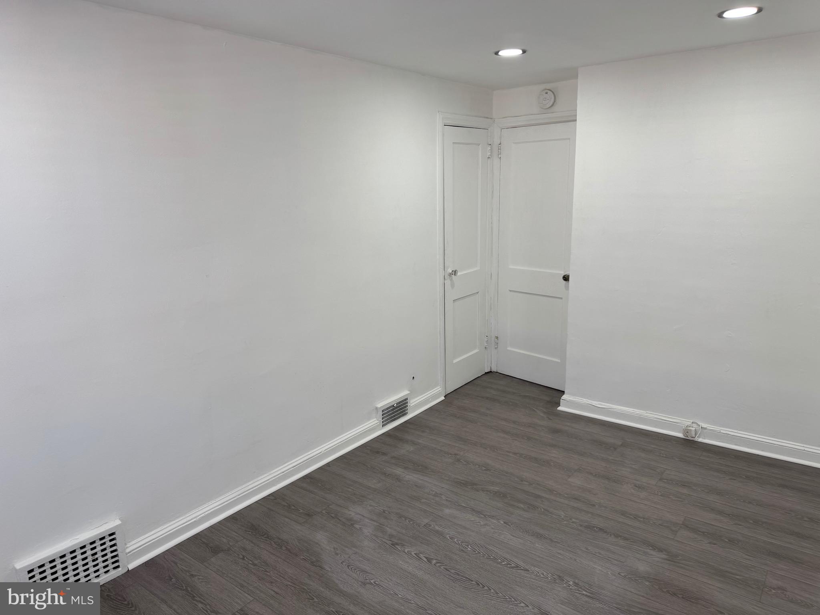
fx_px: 569
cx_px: 410
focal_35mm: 24
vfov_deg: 56.8
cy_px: 308
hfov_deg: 71.6
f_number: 1.78
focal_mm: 6.76
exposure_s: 1/120
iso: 50
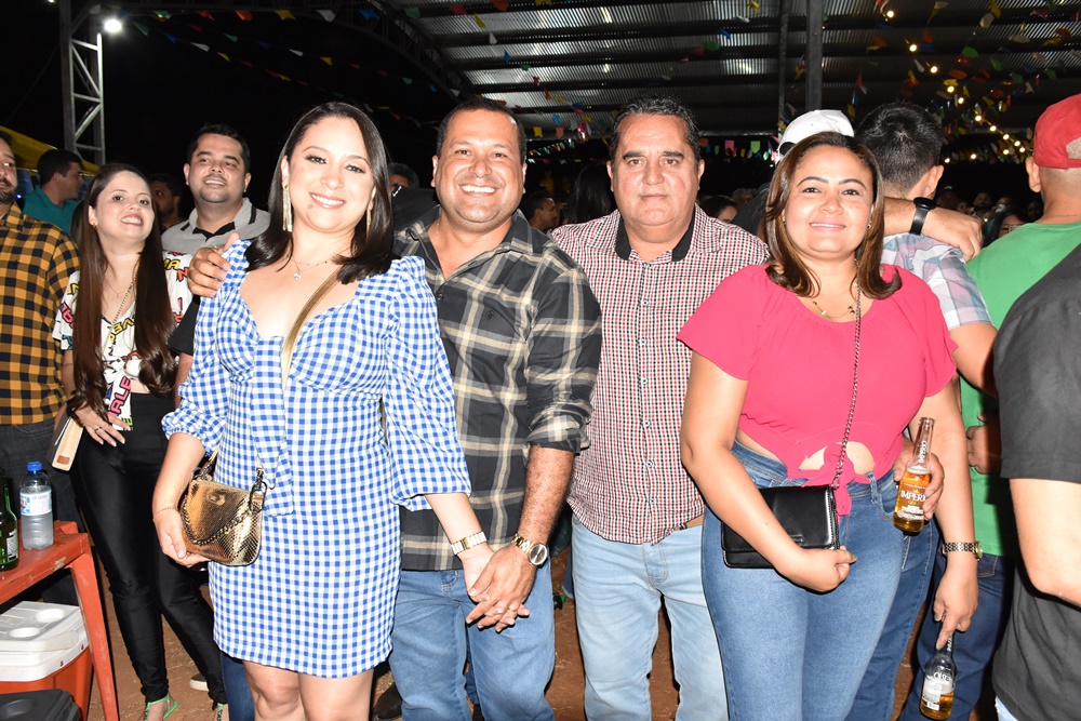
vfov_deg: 47.9
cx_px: 540
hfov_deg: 67.4
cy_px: 360
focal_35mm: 27
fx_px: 811
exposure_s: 1/100
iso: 1600
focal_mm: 18
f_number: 6.3
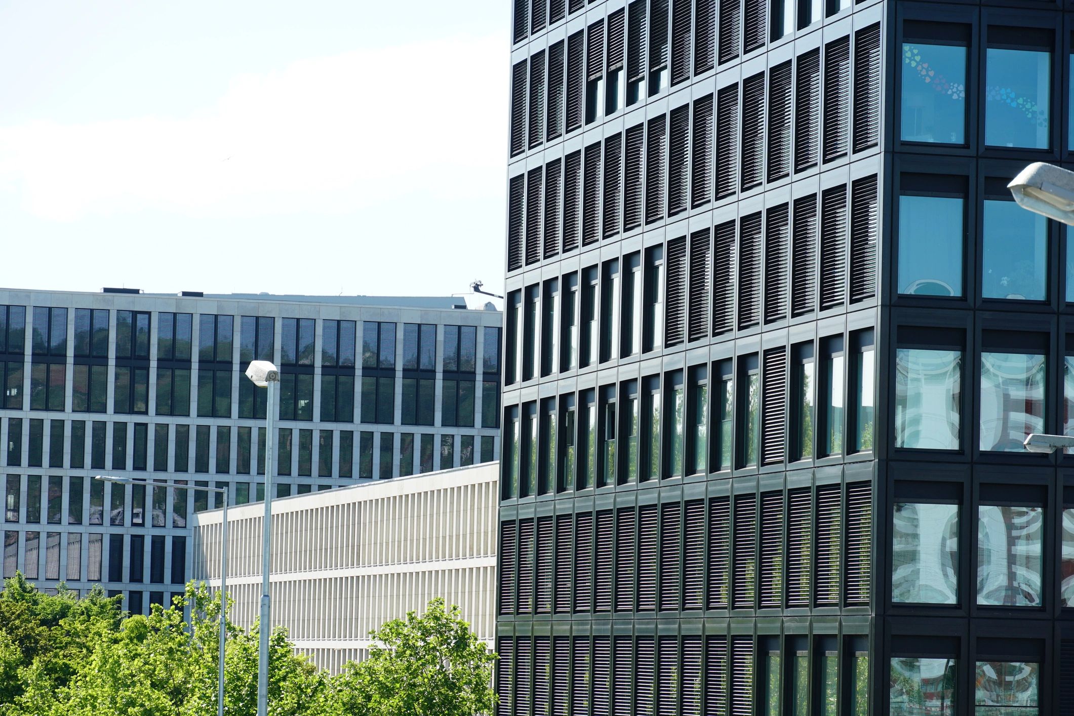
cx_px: 537
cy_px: 358
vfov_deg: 10.2
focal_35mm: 135
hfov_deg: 15.2
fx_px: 4027
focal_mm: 90
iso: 100
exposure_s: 1/200
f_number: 6.3
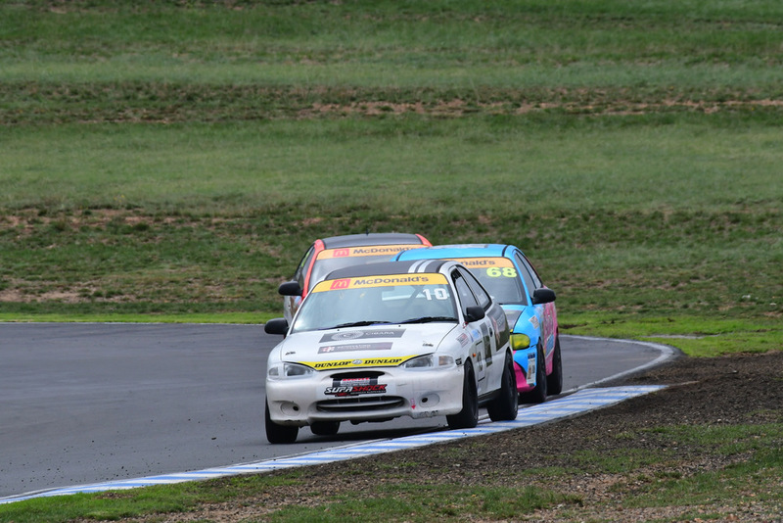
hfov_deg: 2.7
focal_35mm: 750
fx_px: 16318
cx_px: 392
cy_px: 262
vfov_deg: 1.8
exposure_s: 1/640
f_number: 13
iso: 640
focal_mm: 500
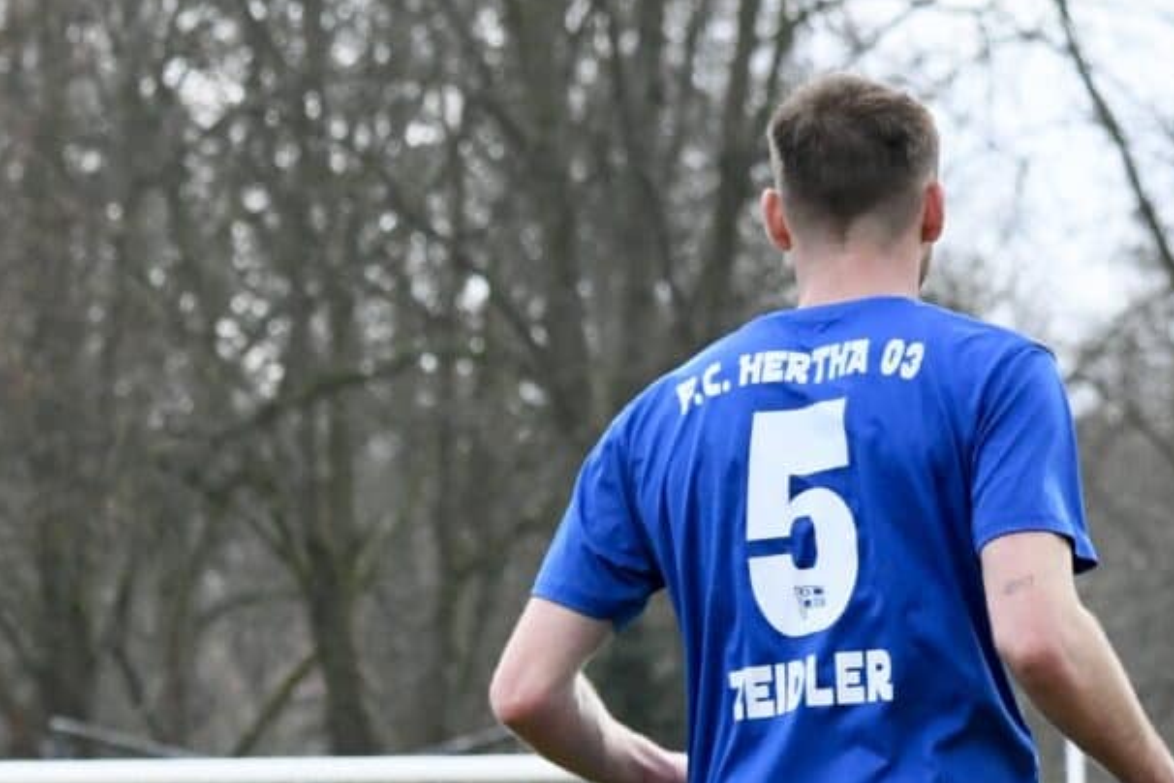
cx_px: 1728
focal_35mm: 558
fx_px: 18196
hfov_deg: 3.7
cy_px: 1179
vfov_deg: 2.5
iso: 3200
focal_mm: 165
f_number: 7.1
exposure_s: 1/1600
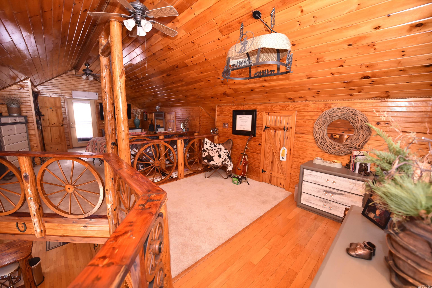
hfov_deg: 104.2
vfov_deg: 81.2
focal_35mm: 14
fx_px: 168
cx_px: 216
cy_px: 144
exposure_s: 1/60
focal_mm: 14
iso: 2000
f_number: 2.8
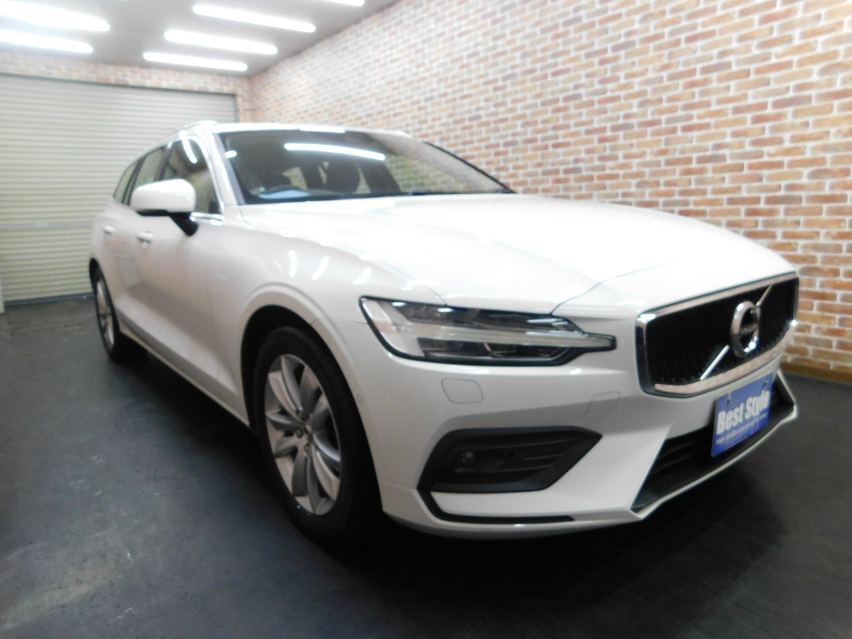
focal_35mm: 23
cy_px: 320
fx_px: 566
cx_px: 426
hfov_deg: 73.9
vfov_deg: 58.9
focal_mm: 4
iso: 320
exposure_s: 1/30
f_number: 3
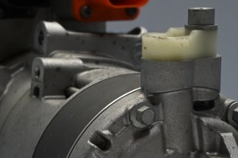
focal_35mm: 112
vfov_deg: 12.2
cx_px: 90
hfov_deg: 18.2
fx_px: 741
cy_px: 124
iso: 800
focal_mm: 26.5
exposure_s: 1/125
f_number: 4.5
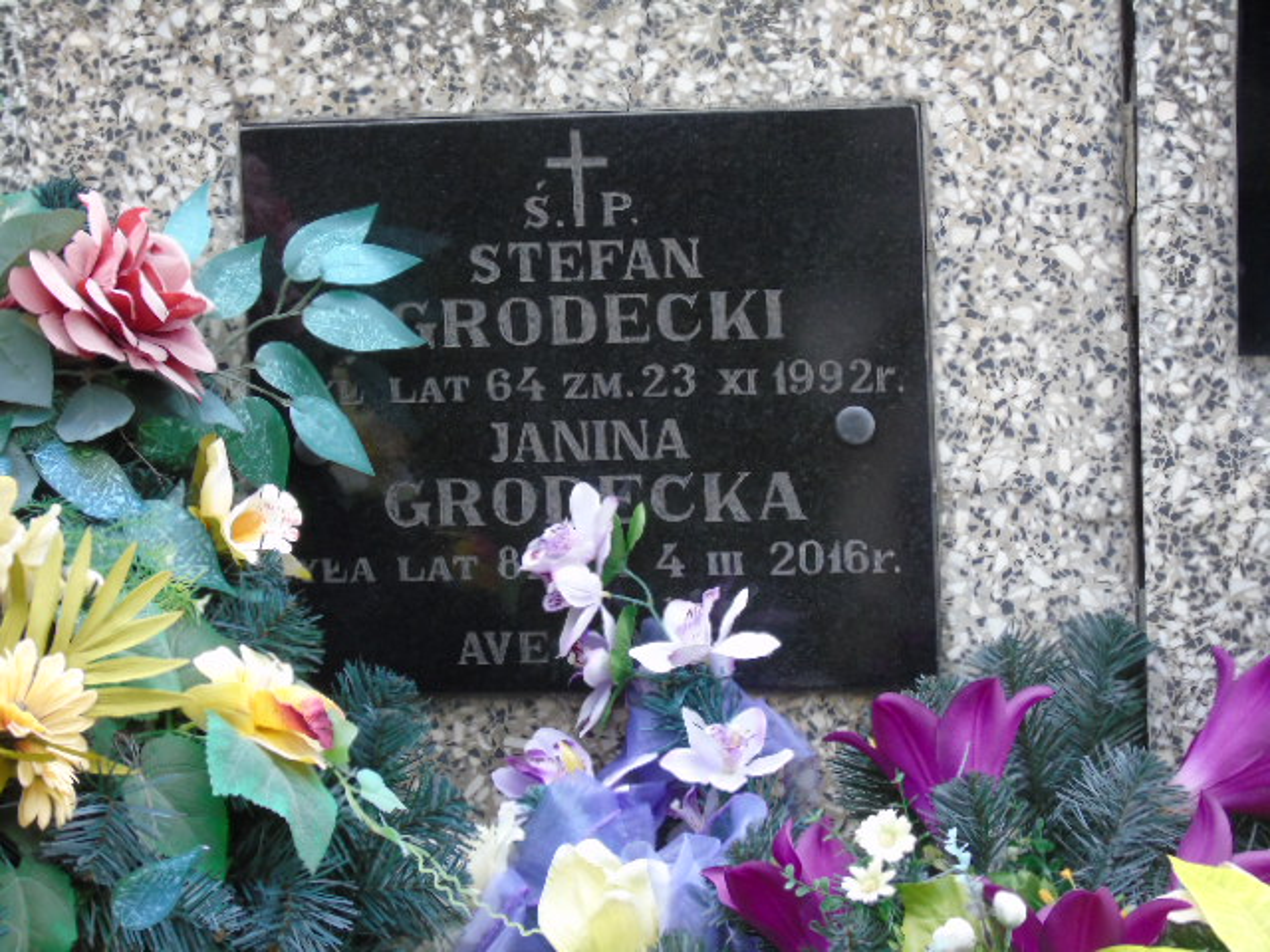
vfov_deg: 10.4
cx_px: 635
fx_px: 5210
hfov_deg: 13.9
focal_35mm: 142
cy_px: 476
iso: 320
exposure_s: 1/125
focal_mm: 25
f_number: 4.7
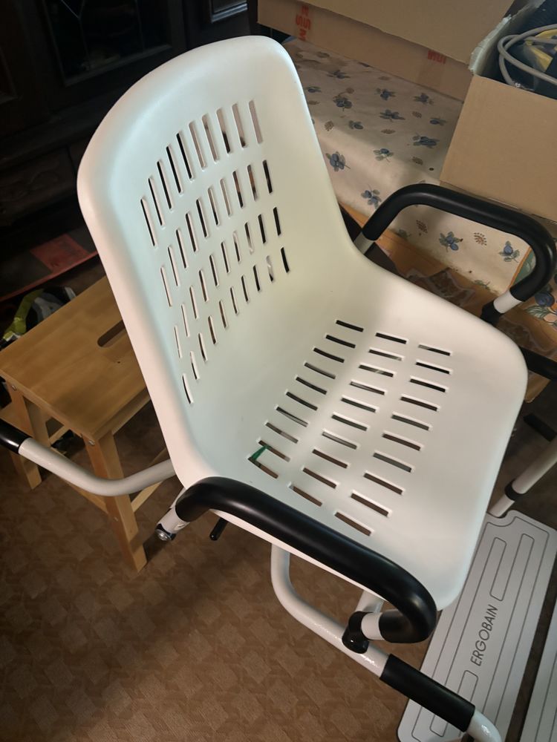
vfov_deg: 67.3
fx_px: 558
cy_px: 371
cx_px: 278
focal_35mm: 26
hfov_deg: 53.1
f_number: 1.6
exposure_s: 1/33
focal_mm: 5.96
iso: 500
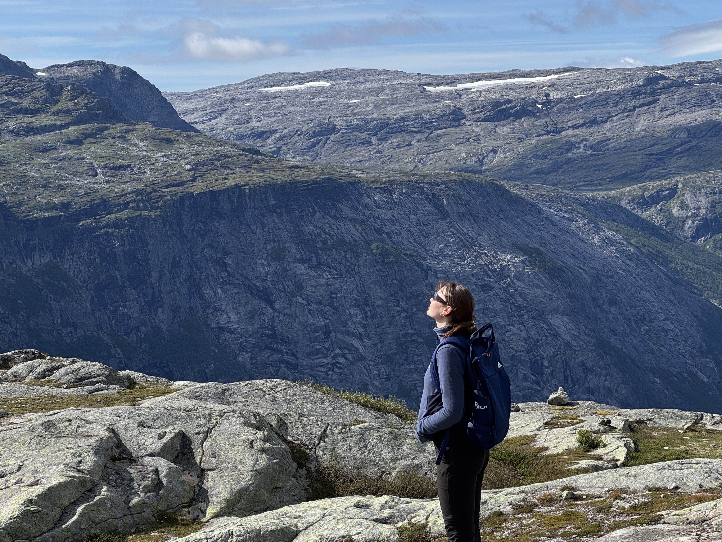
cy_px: 269
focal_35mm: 90
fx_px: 1877
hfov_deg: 21.8
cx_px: 311
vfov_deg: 16.4
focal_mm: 9
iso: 25
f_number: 2.8
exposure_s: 1/633
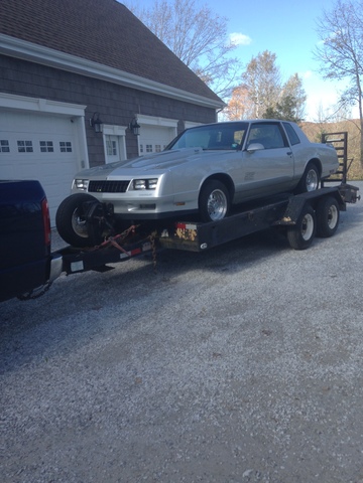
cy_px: 242
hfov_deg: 42.9
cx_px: 182
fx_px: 461
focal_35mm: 33
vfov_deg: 55.4
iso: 50
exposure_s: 1/565
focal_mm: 4.12
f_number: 2.4
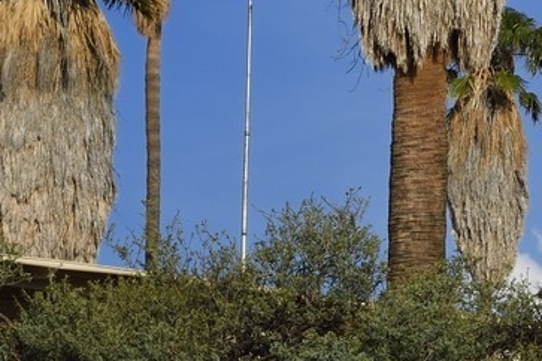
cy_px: 45
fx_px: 4110
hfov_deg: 7.2
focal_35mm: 273
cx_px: 1190
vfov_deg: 5.0
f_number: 16
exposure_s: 1/250
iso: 200
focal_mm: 62
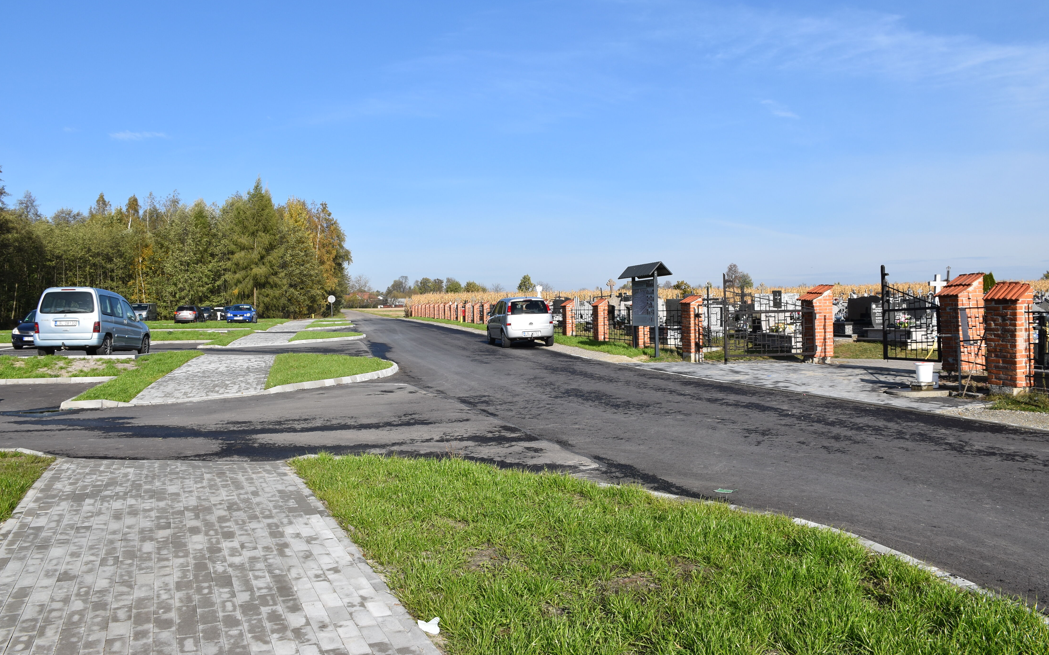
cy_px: 305
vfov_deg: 44.5
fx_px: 800
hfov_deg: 66.5
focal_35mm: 28
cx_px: 516
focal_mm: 18
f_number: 10
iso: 200
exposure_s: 1/400
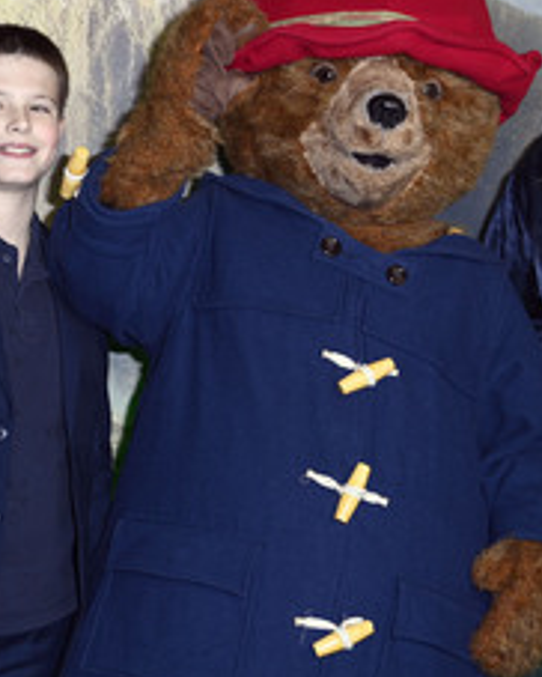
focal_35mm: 121
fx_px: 2423
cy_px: 328
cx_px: 267
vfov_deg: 15.9
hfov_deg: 12.8
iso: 500
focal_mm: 65
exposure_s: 1/250
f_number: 5
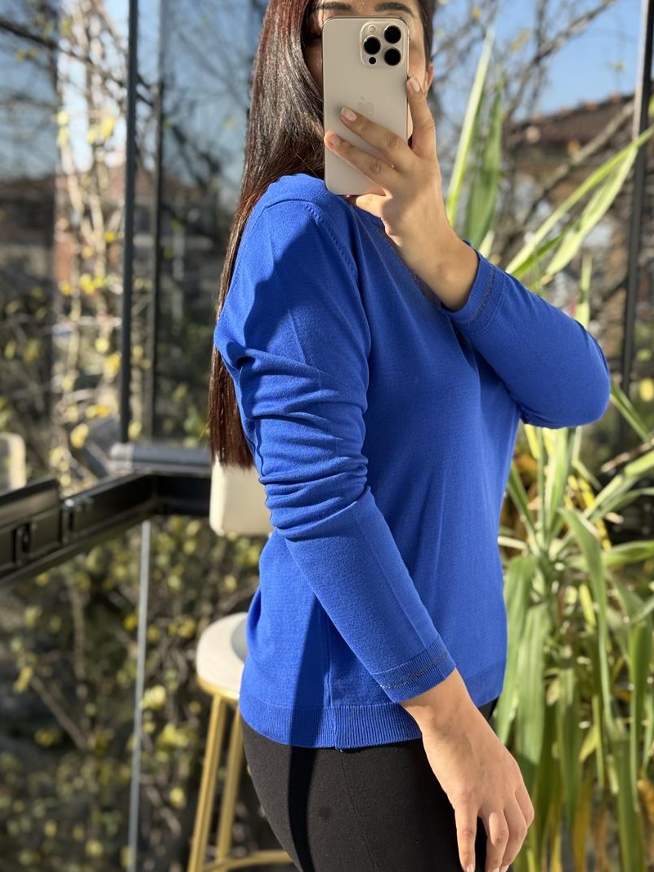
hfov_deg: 24.4
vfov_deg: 32.2
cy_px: 427
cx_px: 369
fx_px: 1511
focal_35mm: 60
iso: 64
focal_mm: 6.76
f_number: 1.78
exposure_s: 1/865
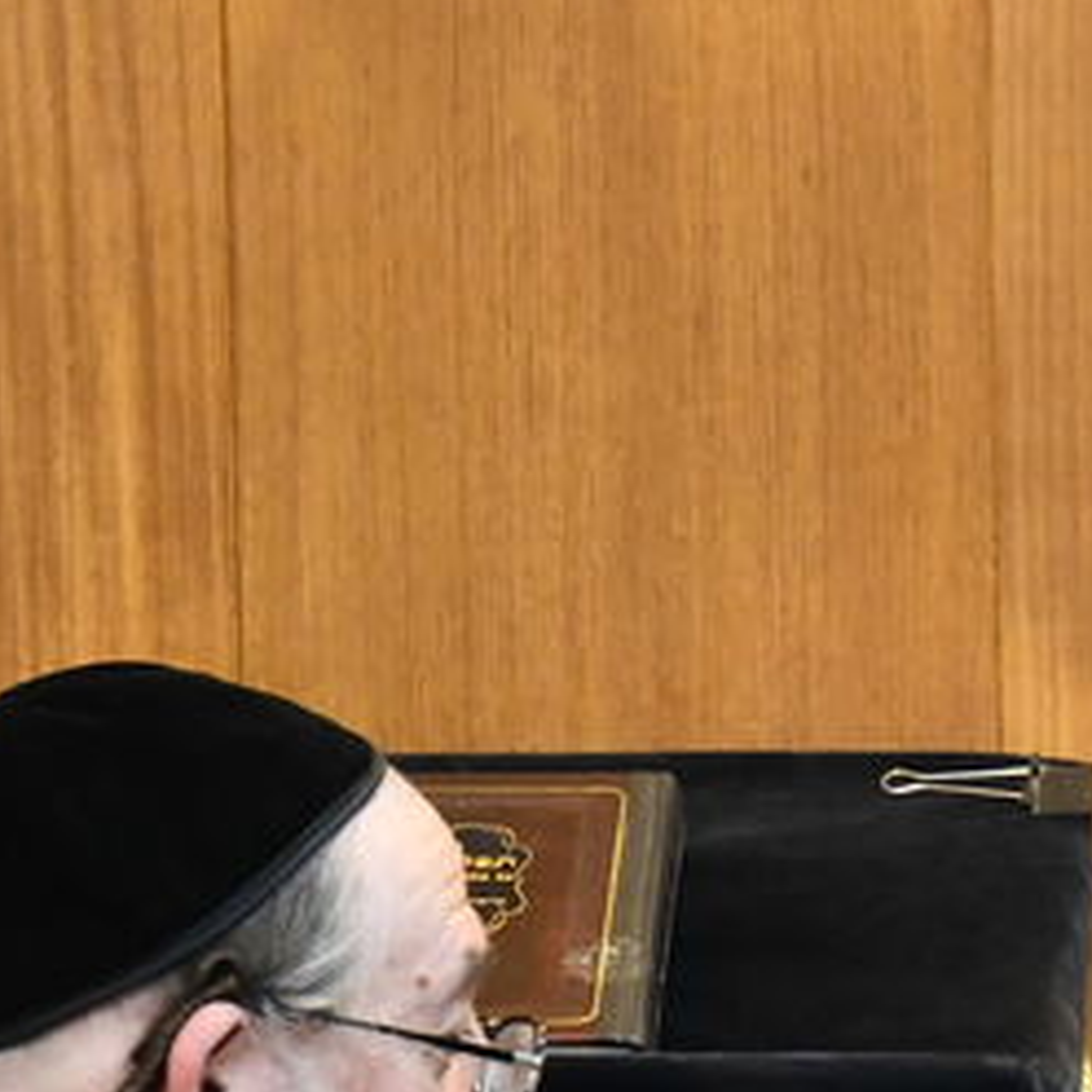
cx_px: 1691
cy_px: 1222
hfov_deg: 2.4
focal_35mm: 720
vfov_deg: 2.4
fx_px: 25697
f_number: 5.6
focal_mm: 150
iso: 1600
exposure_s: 1/125
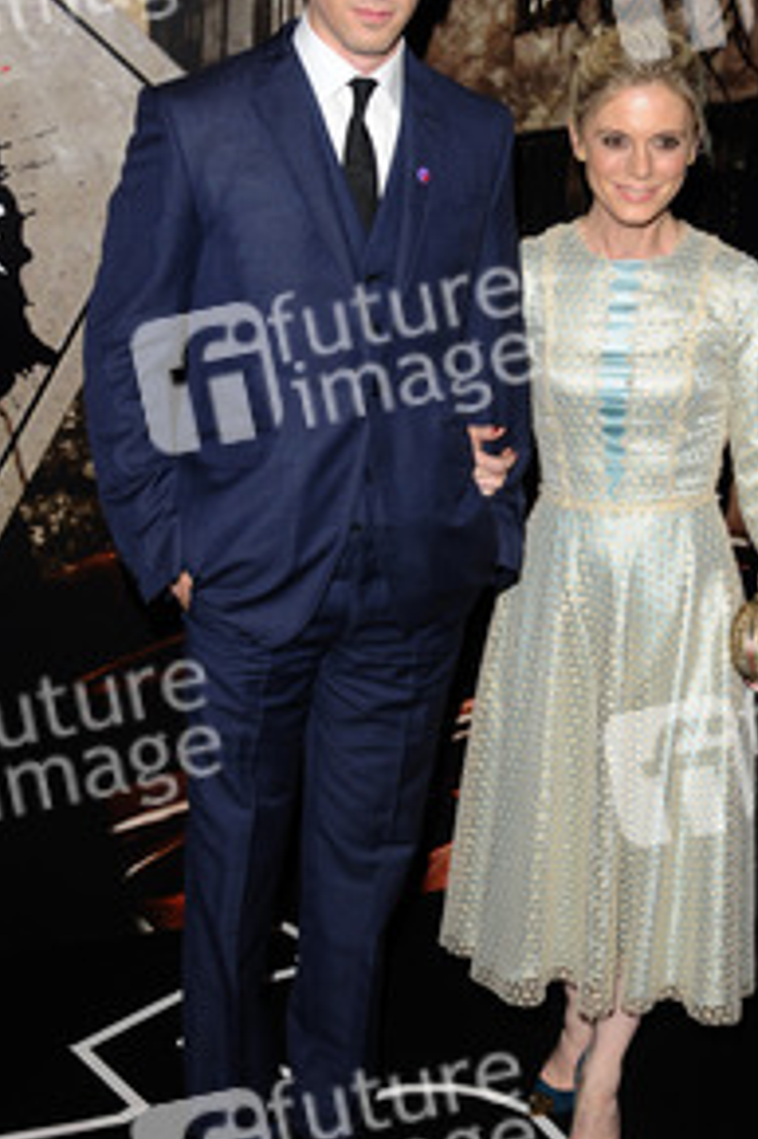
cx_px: 450
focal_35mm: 58
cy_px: 558
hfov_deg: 23.3
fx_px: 1834
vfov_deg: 34.5
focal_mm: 28
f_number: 5.6
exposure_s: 1/160
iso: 320
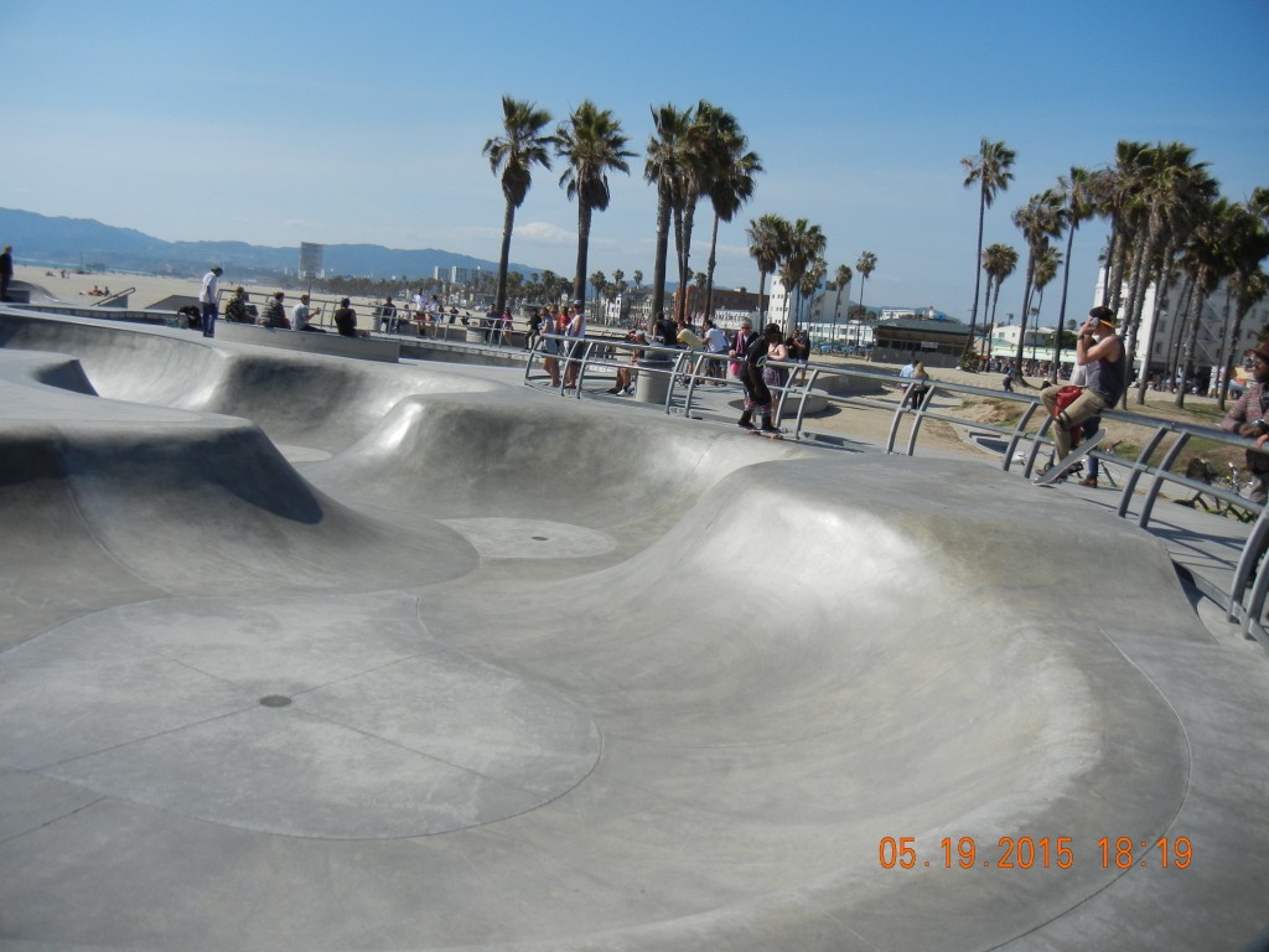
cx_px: 634
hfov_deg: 60.0
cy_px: 476
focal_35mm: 30
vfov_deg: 46.8
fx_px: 1100
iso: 160
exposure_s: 1/692
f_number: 7
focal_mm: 5.4
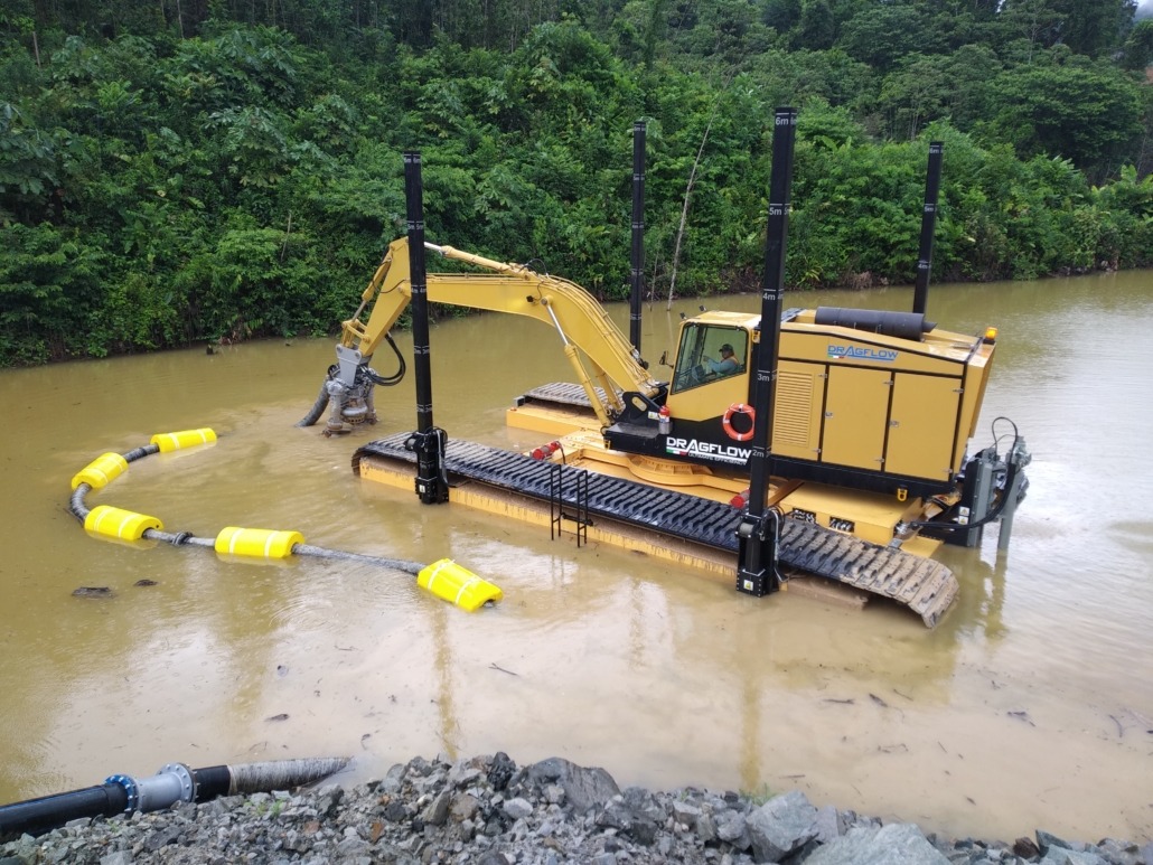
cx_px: 576
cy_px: 432
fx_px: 866
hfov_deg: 67.3
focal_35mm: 26
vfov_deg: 53.1
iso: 100
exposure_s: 1/153
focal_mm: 3.82
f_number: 2.2
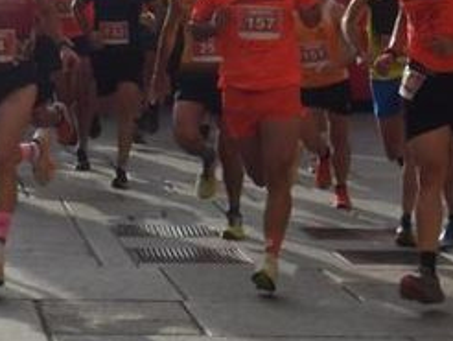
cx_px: 35
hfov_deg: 10.1
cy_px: 37
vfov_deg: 7.6
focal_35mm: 195
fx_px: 2554
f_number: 3.2
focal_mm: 7.1
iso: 100
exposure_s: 1/1600
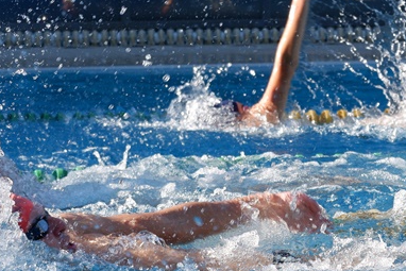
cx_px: 186
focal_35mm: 201
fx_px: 2268
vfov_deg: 6.8
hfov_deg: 10.2
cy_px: 182
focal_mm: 50
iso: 200
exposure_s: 1/450
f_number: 5
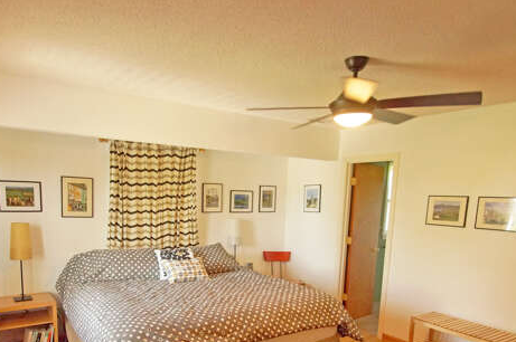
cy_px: 247
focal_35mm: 25
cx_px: 226
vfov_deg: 49.5
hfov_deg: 71.3
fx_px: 358
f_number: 4
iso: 800
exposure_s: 1/60
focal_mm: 10
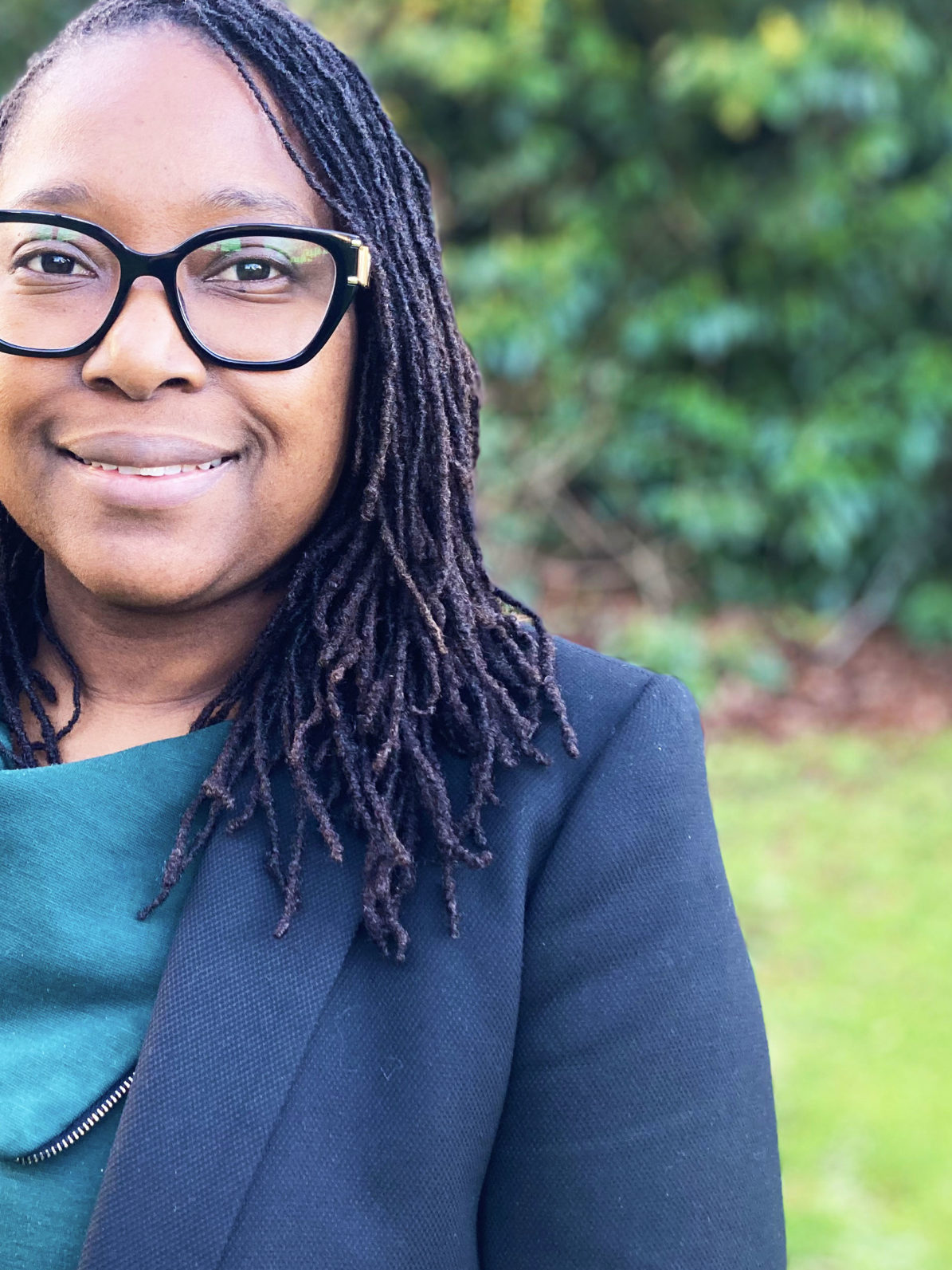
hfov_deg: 31.2
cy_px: 568
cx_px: 166
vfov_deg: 42.0
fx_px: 1650
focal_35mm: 45
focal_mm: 3.99
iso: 80
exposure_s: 1/68
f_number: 1.8
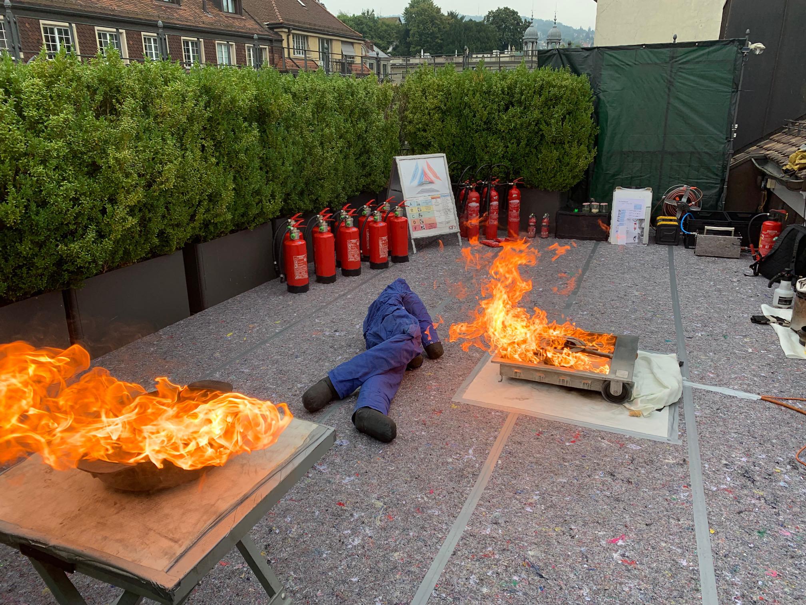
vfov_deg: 53.1
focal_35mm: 26
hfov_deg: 67.3
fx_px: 605
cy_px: 302
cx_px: 403
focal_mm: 4.25
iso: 25
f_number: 1.8
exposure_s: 1/325
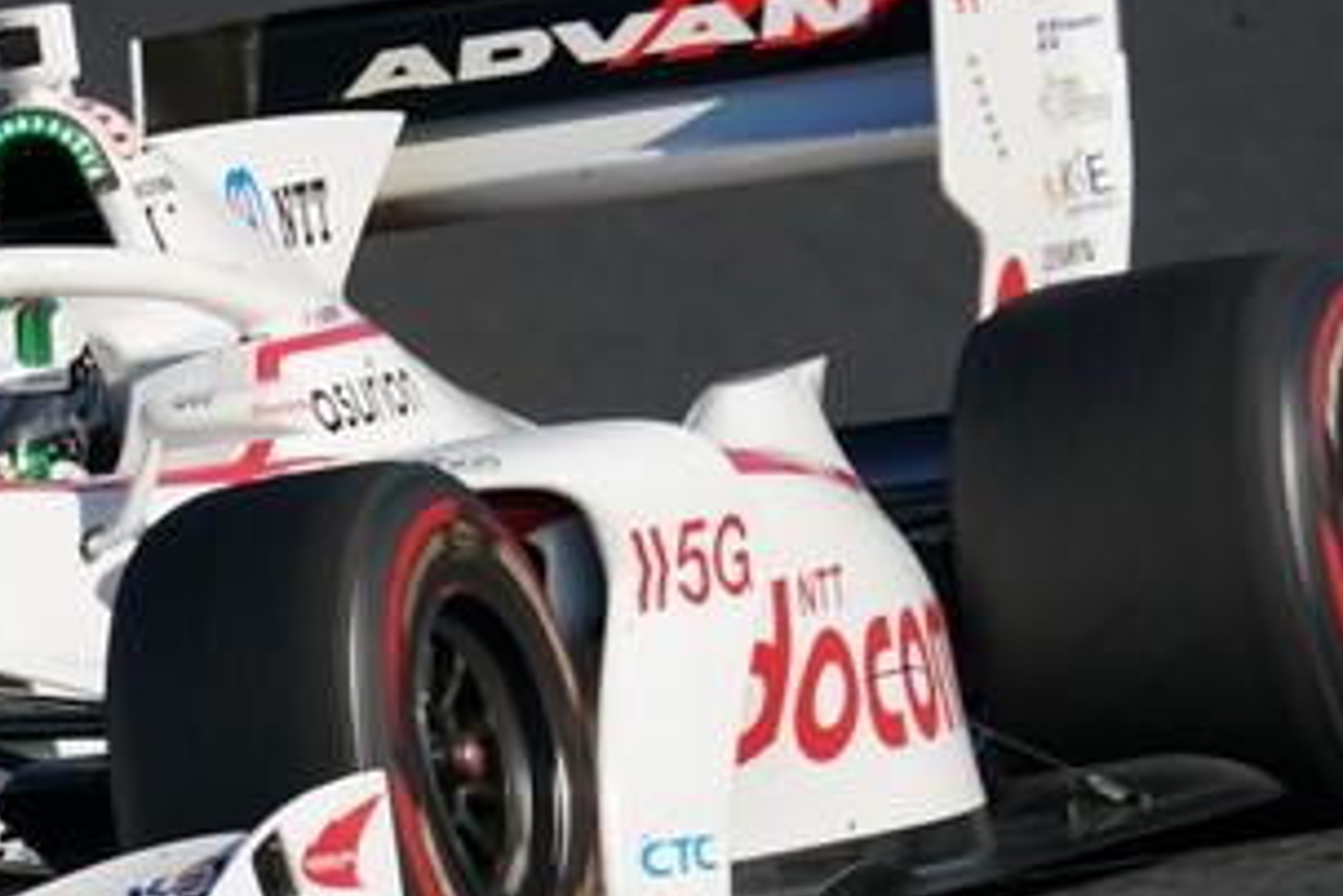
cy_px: 368
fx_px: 53268
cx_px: -244
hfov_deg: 1.4
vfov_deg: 1.0
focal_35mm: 1428
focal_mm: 600
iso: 200
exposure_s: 1/800
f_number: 8
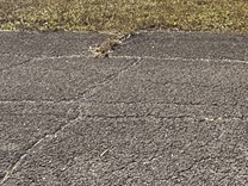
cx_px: 314
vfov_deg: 17.8
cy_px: -132
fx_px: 494
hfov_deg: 24.8
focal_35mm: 69
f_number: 2.2
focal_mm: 2.22
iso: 50
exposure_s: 1/2717
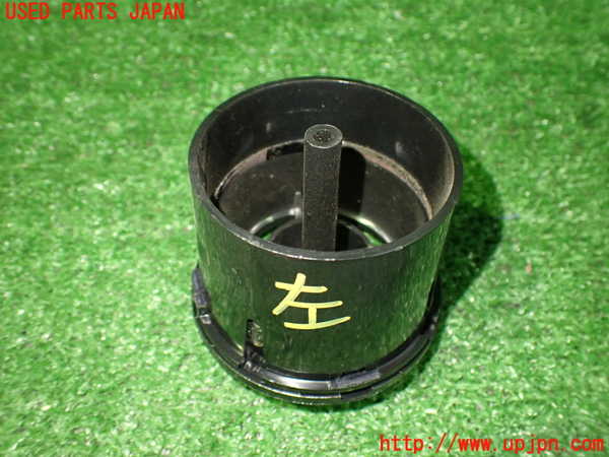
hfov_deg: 60.0
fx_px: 528
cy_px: 228
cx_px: 304
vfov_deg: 46.8
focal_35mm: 30
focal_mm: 5.4
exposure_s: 1/40
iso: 800
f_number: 2.3
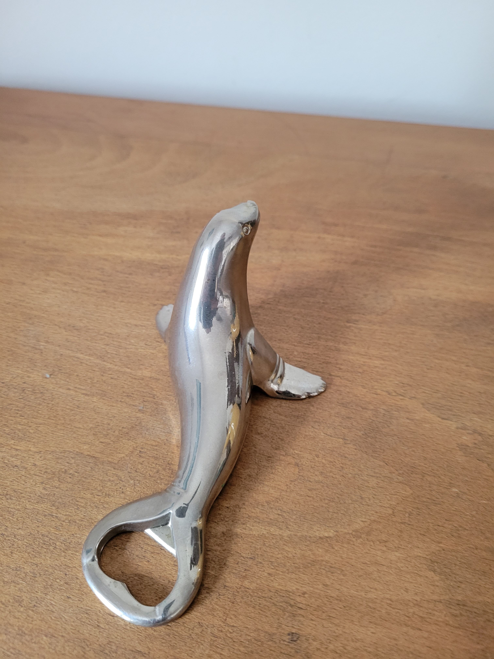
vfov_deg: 67.3
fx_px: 495
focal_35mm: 26
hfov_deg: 53.1
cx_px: 247
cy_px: 330
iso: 500
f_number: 1.8
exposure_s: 1/50
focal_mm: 5.4
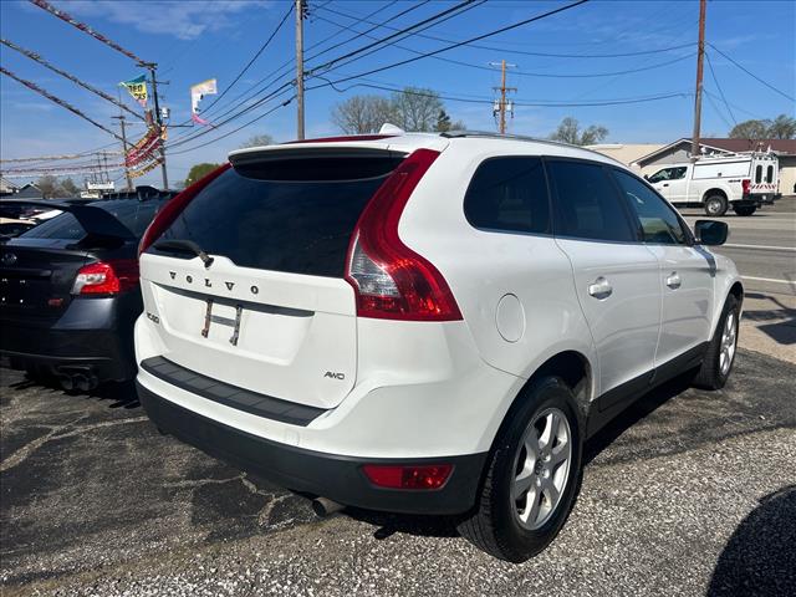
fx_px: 598
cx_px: 398
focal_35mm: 26
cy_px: 298
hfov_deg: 67.3
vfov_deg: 53.1
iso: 50
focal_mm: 5.7
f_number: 1.5
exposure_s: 1/10309
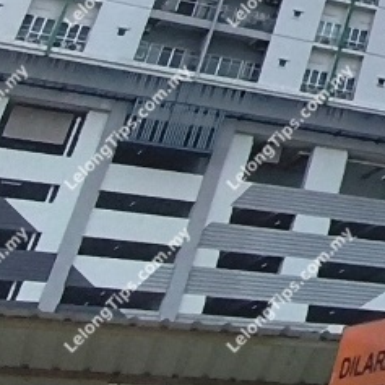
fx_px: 1070
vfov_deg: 16.6
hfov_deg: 13.7
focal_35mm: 85
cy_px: -330
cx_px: 953
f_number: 2.2
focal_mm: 1.65
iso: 50
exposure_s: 1/5602
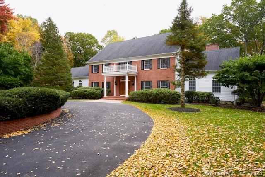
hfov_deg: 76.1
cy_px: 88
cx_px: 132
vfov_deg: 55.1
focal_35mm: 23
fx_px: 169
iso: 320
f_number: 8
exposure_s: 1/80
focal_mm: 23
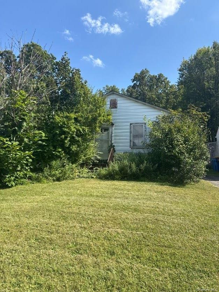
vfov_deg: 71.6
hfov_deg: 56.8
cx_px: 110
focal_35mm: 24
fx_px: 202
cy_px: 146
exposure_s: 1/2801
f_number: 1.78
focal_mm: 6.76
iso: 80
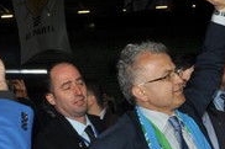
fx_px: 531
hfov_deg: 23.9
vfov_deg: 16.0
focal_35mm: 85
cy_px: 109
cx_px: 119
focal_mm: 22
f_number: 4
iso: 200
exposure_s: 1/60
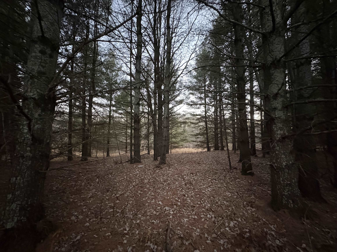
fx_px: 136
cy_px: 126
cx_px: 168
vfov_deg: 85.7
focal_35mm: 14
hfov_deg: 102.1
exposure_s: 1/30
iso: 1000
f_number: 2.2
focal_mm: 2.22
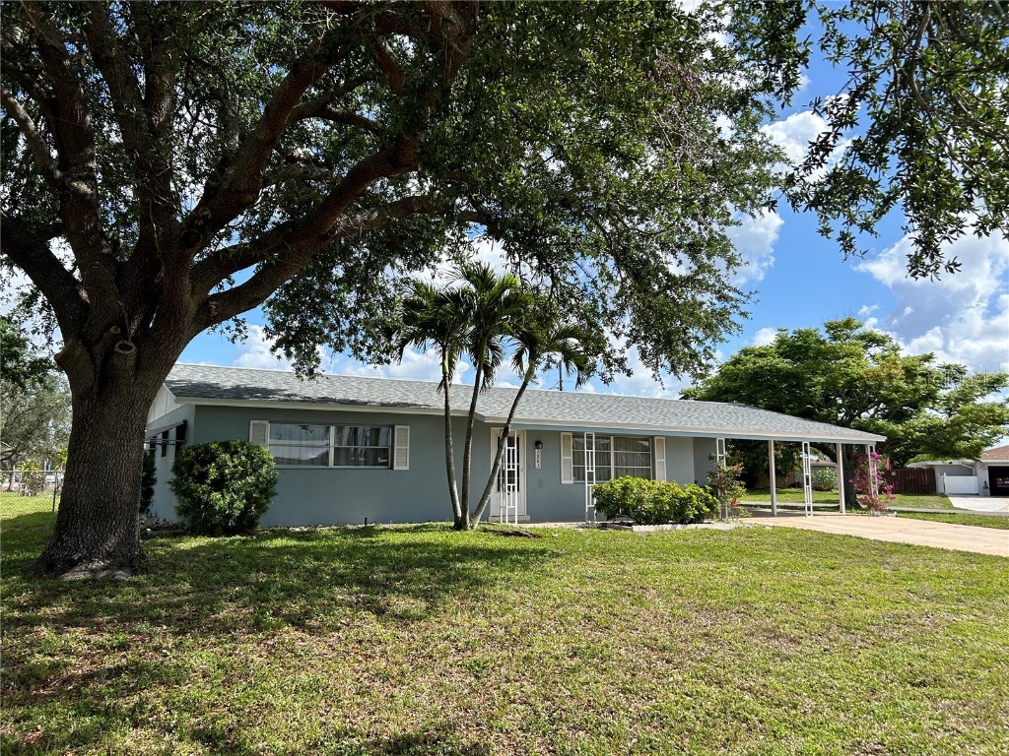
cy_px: 378
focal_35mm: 26
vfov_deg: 53.1
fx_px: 758
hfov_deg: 67.3
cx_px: 504
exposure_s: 1/3077
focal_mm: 5.7
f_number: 1.5
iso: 50
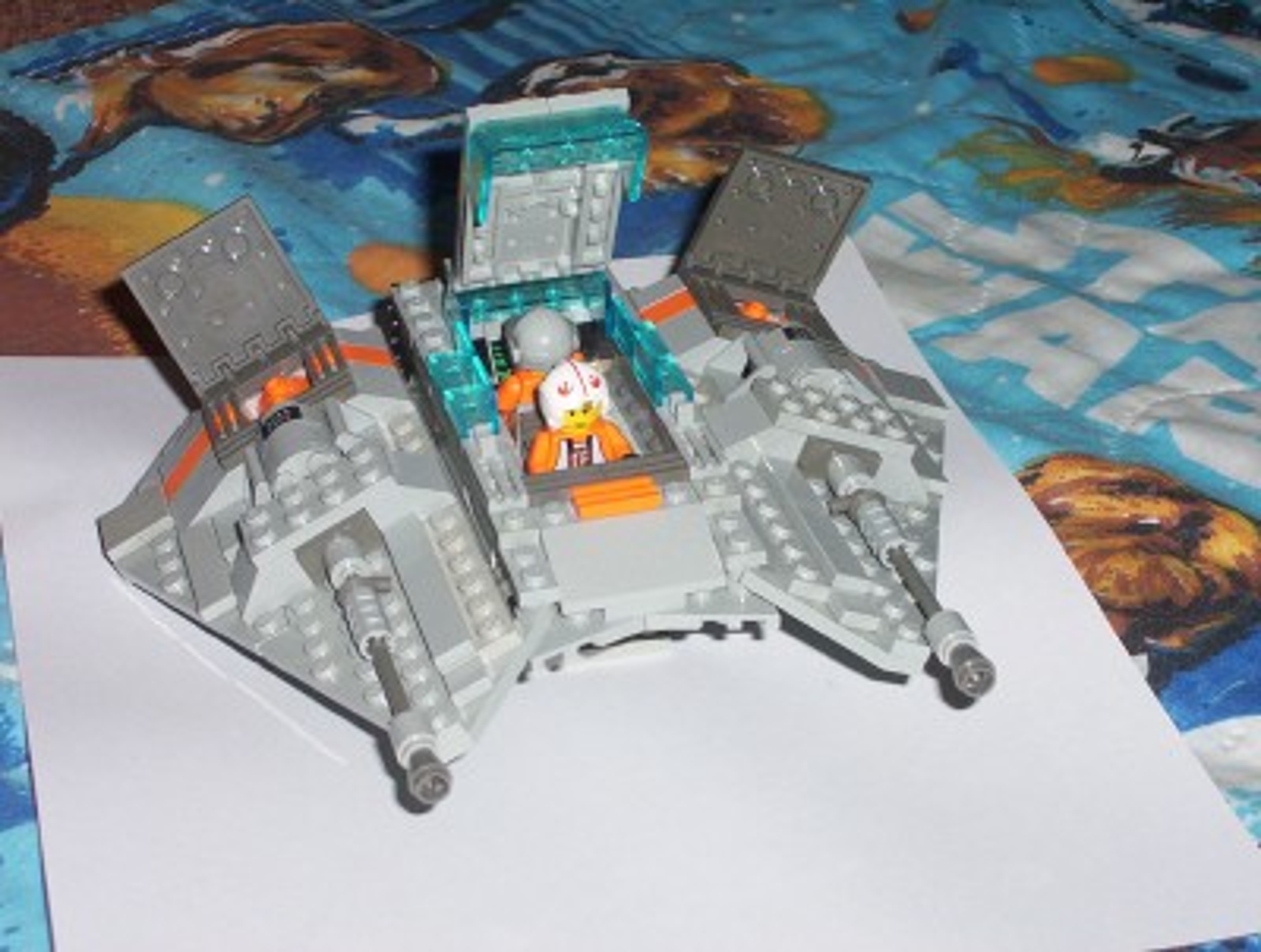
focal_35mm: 100
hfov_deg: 19.6
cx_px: 630
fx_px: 3652
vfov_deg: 14.9
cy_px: 476
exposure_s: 1/108
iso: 140
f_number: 4.07
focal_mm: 13.24
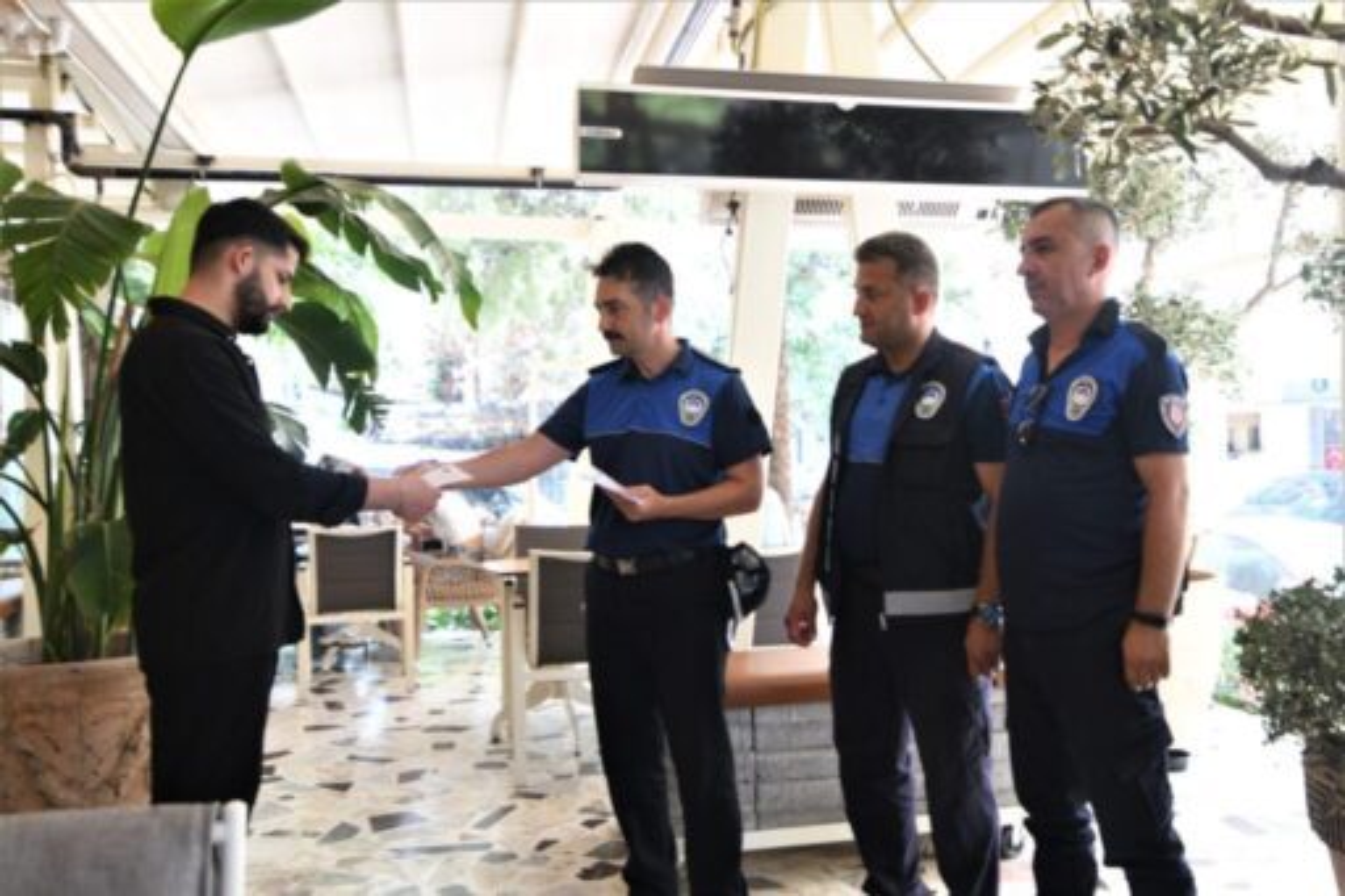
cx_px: 672
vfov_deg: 46.4
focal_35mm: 28
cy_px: 448
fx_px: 1046
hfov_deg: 65.5
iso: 400
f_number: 2.8
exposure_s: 1/100
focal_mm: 28
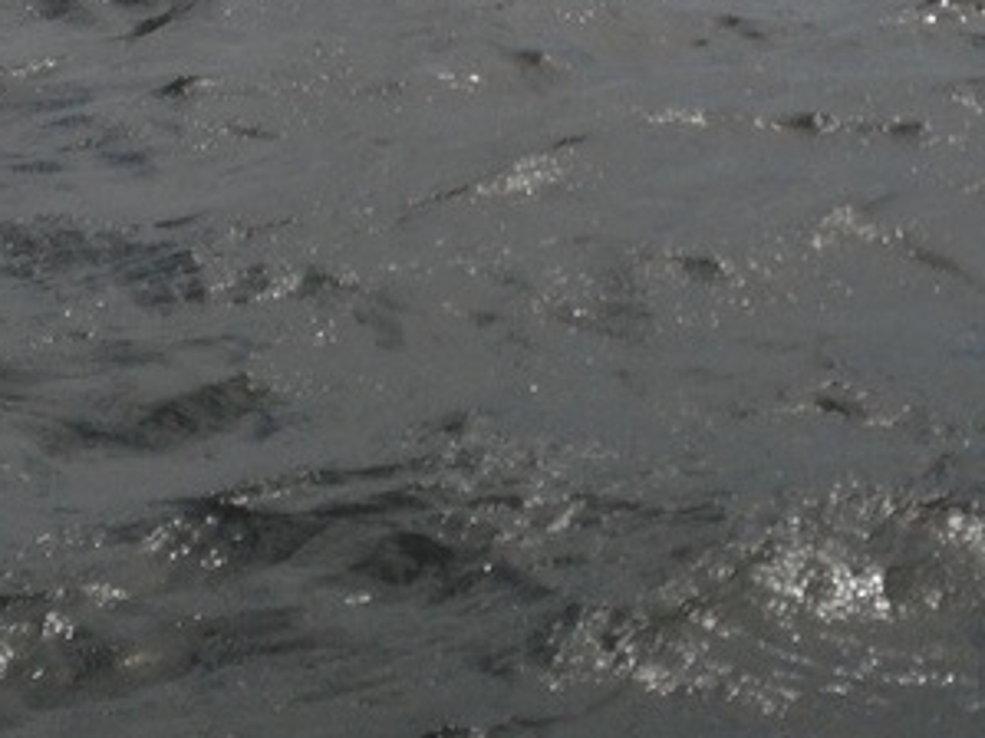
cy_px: -339
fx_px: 3214
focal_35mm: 113
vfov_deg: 12.5
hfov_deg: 17.4
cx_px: 669
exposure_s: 1/3390
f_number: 2.4
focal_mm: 4.12
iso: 50
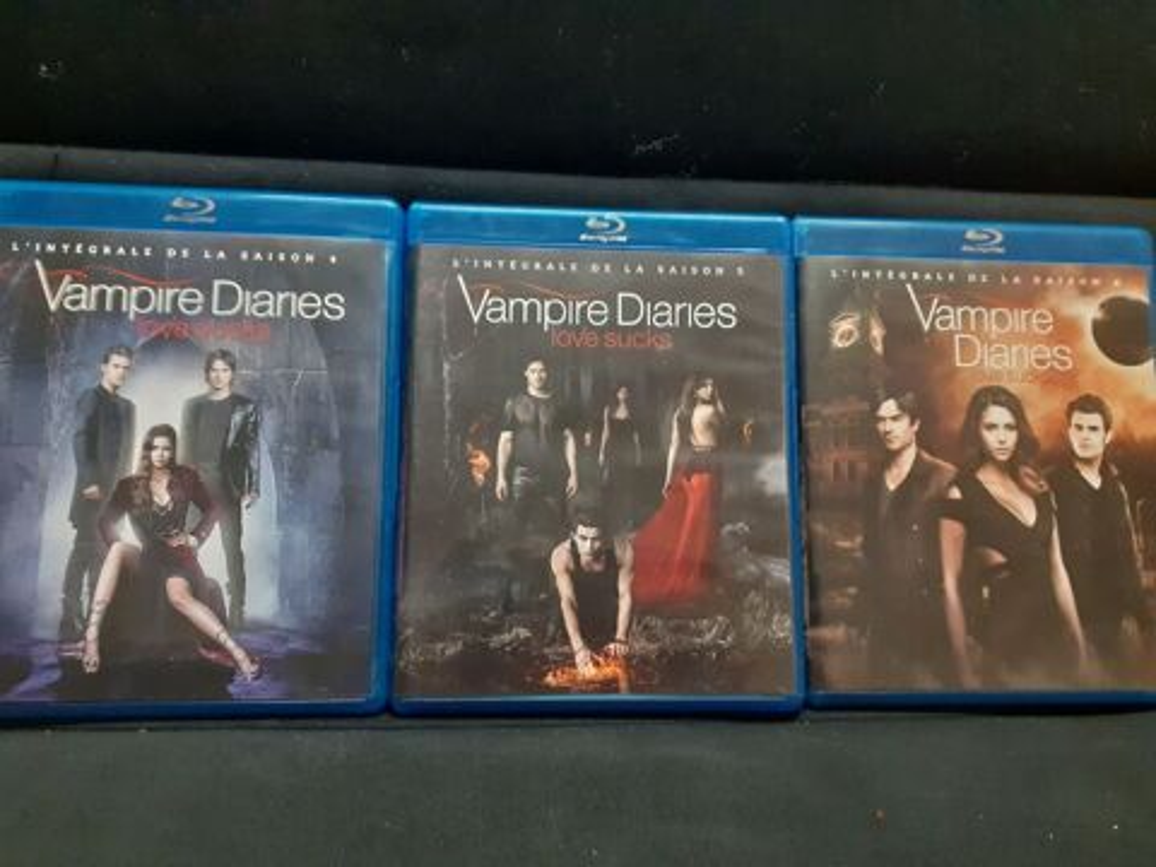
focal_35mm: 27
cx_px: 578
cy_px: 434
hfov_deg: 65.3
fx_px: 902
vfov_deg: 51.4
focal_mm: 3.6
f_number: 1.9
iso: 250
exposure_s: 1/50
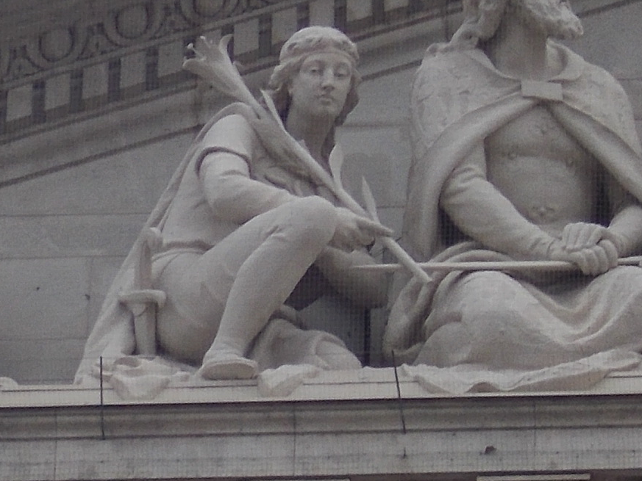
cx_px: -225
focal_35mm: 486
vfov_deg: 3.1
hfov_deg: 4.1
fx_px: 9015
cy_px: 307
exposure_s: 1/100
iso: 80
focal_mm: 23
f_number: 6.5
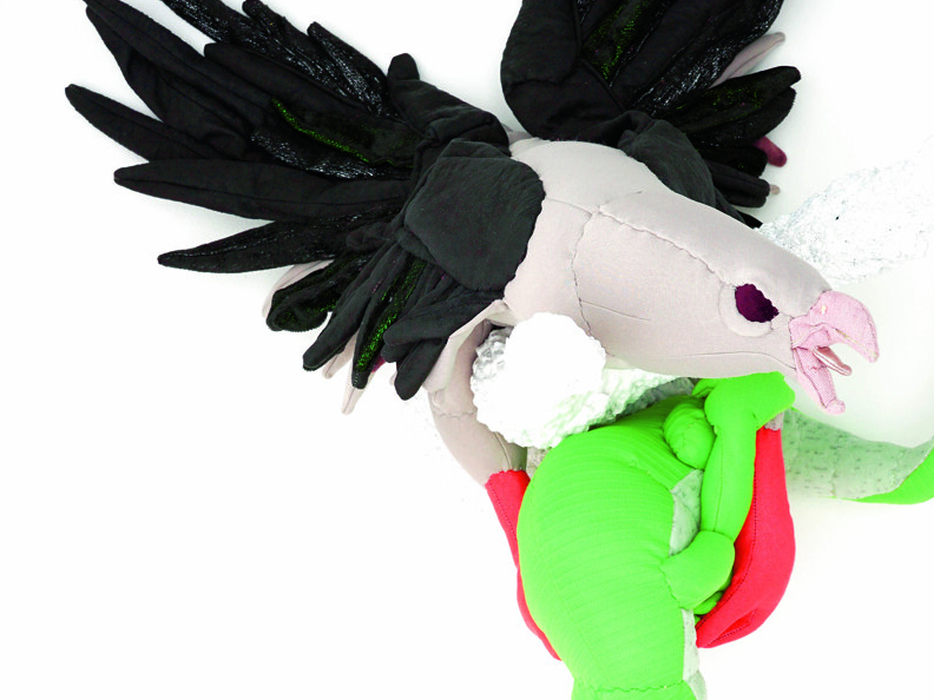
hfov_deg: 28.4
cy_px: 477
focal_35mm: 68
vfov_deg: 21.5
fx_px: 1835
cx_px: 589
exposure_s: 2
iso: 100
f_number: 13
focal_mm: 35
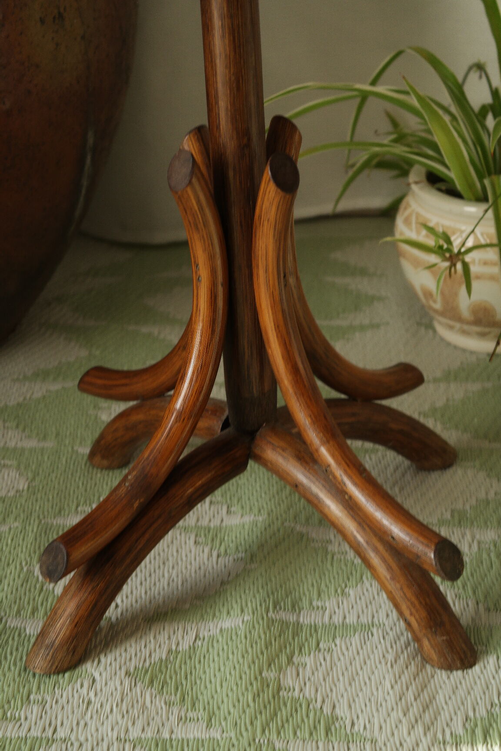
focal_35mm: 77
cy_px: 376
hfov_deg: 17.7
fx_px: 1607
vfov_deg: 26.3
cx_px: 250
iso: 400
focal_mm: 50
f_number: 5.6
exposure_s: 1/30
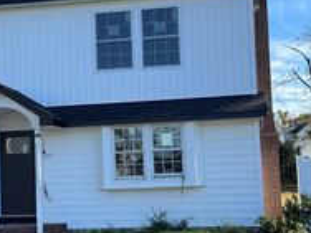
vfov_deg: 22.9
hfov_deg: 29.9
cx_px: 91
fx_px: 575
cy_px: 133
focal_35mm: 64
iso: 80
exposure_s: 1/1678
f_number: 1.78
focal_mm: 6.76
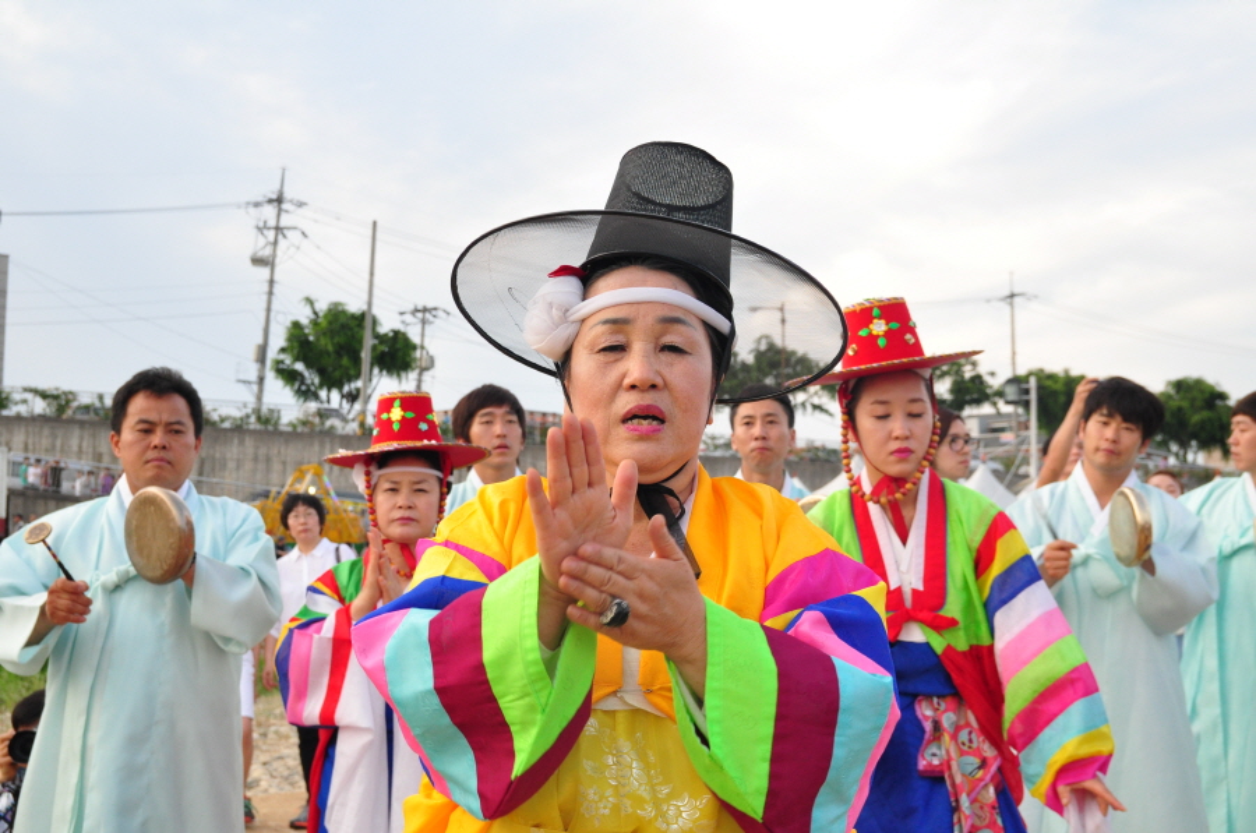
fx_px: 1567
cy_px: 416
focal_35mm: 45
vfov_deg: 29.8
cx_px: 628
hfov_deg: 43.7
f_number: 6.3
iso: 800
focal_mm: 30
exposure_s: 1/160
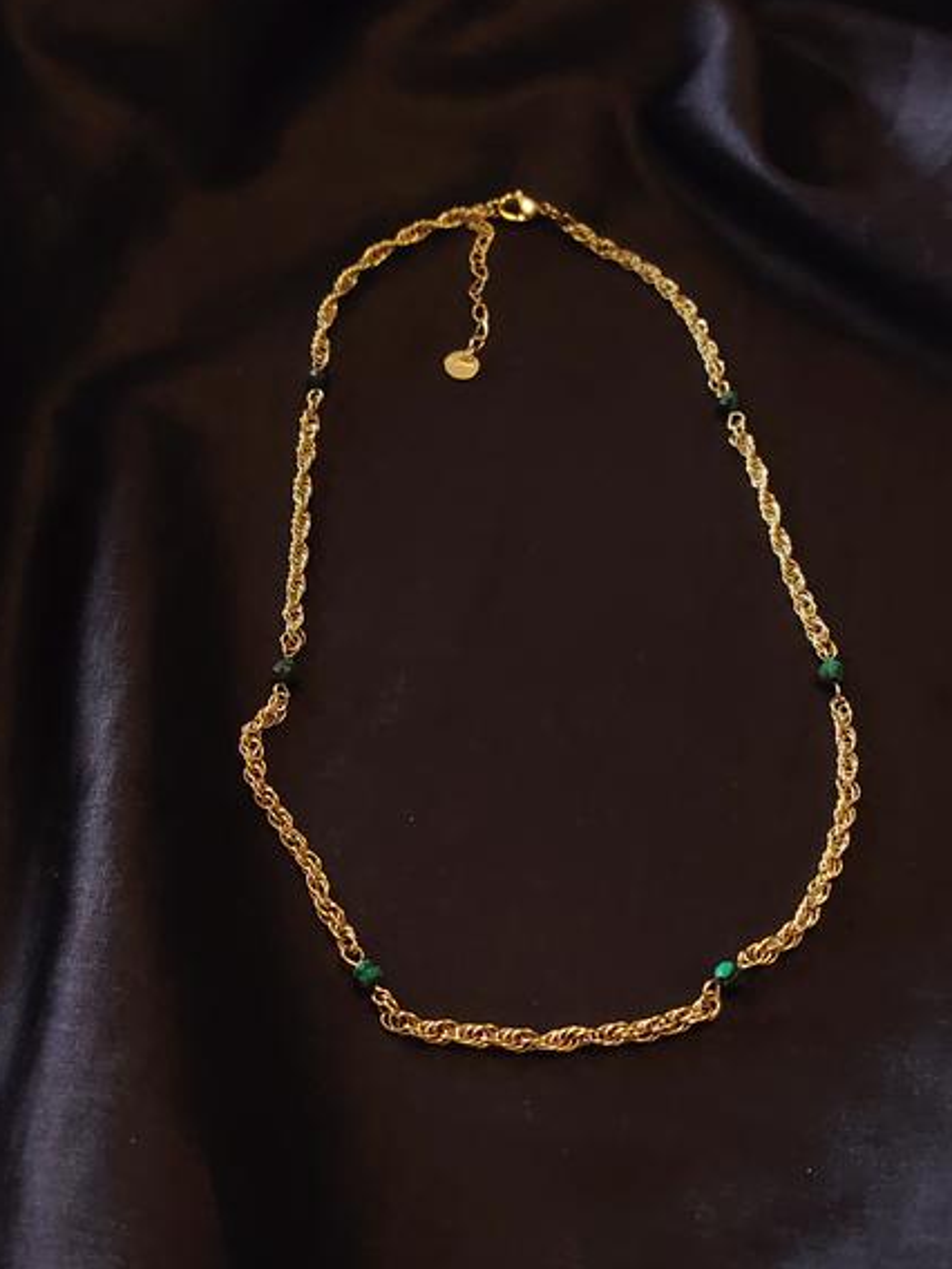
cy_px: 661
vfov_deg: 37.5
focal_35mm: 51
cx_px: 493
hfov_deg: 28.6
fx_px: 1870
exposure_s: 1/1000
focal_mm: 5.25
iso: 3200
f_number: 1.75
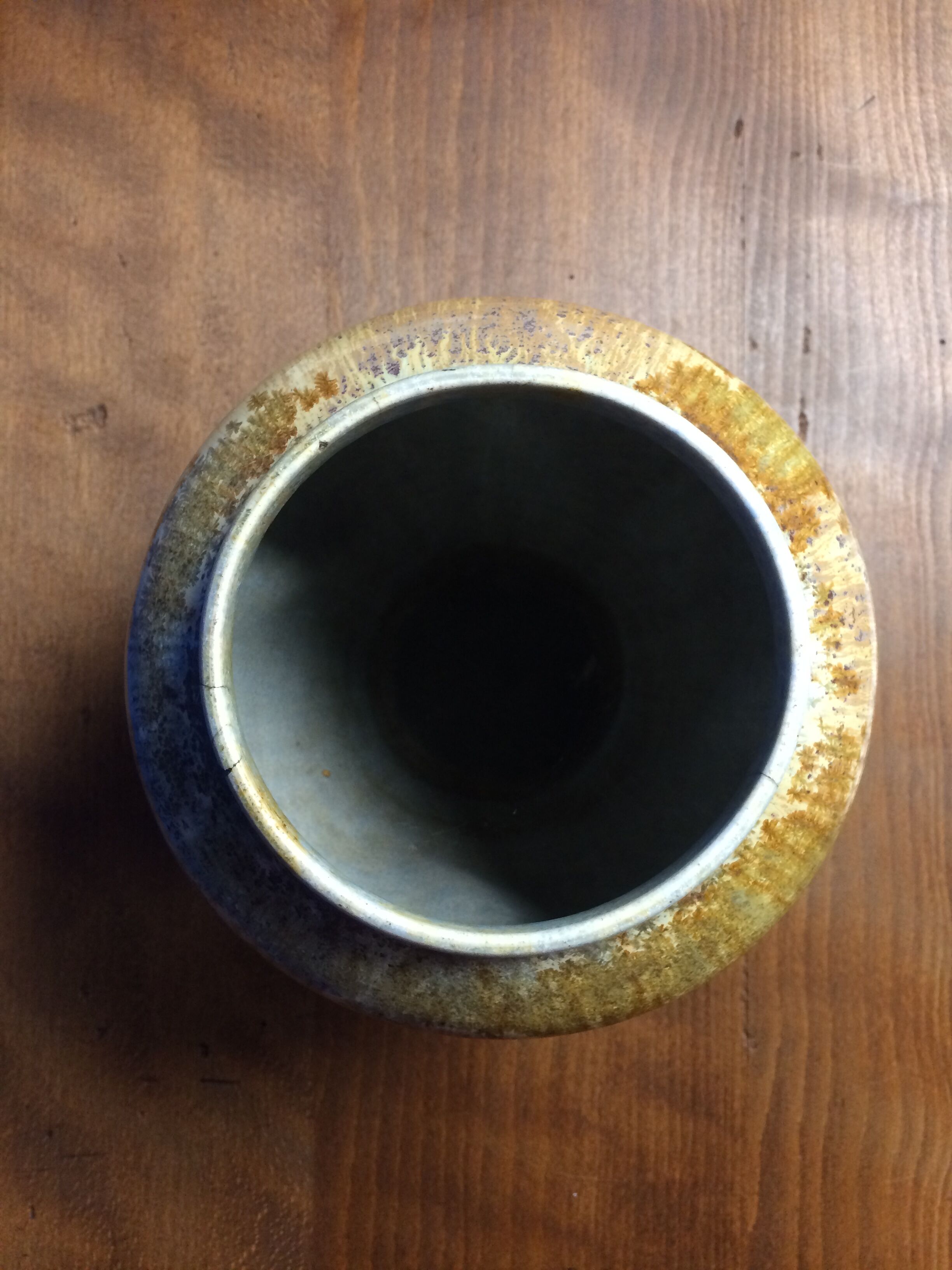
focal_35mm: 29
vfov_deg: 61.7
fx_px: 1063
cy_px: 635
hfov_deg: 48.2
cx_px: 476
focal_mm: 4.15
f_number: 2.2
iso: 160
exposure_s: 1/33
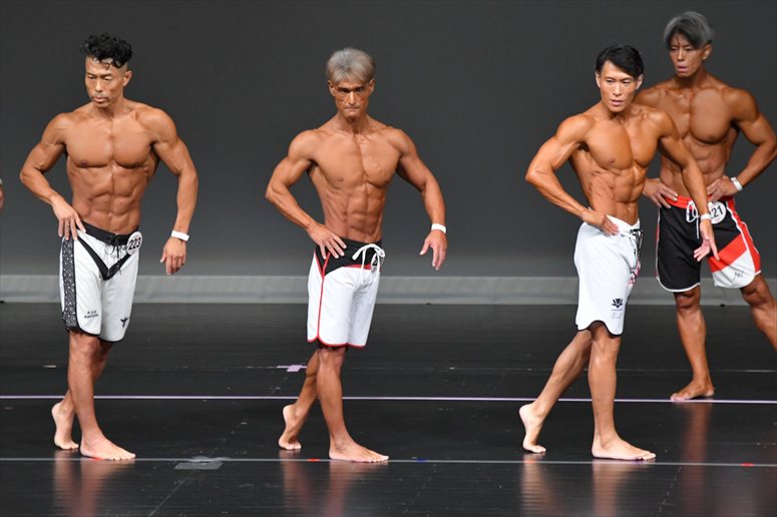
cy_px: 258
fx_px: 6796
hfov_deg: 6.5
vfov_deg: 4.4
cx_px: 388
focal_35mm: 315
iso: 4000
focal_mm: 210
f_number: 5.6
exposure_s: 1/400
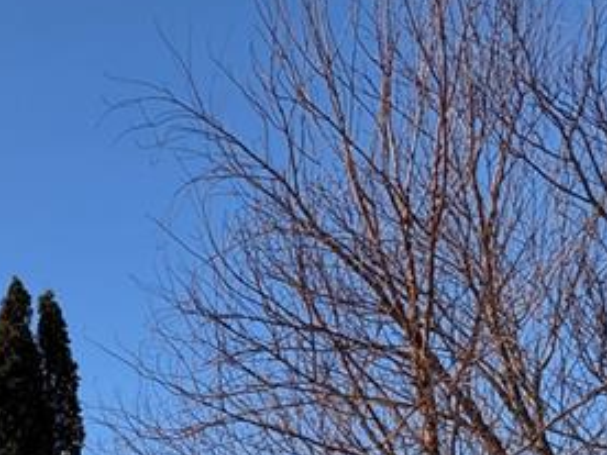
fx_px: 912
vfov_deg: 23.0
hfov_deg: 30.9
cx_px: -125
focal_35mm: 52
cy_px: 675
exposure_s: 1/2494
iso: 50
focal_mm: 2.22
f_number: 2.2
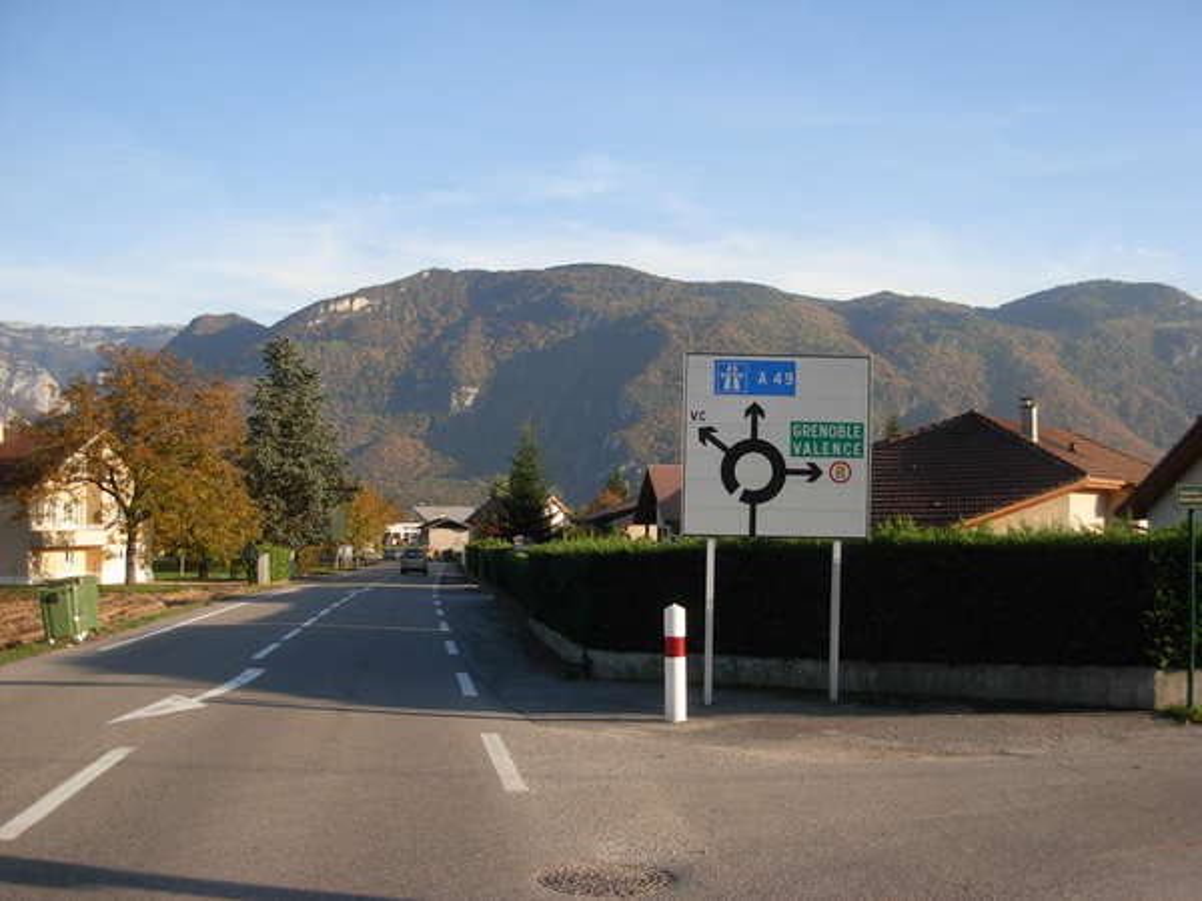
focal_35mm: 38
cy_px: 450
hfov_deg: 49.0
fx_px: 1320
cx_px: 601
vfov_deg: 37.7
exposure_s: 1/627
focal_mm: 6.3
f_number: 2.9
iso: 79
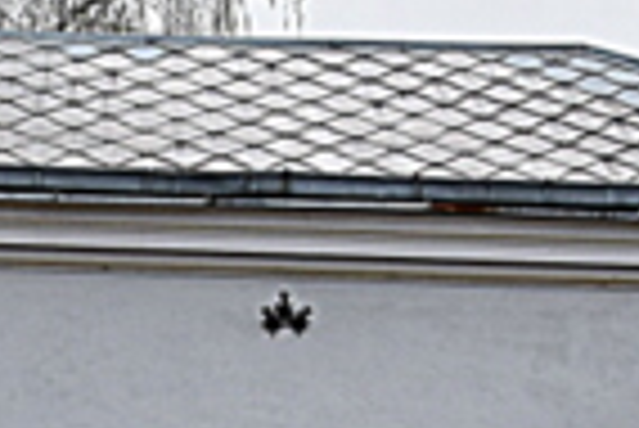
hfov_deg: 8.7
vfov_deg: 5.8
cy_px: 716
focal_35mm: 236
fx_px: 4193
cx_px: 405
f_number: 10
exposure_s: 1/200
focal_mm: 28
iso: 400
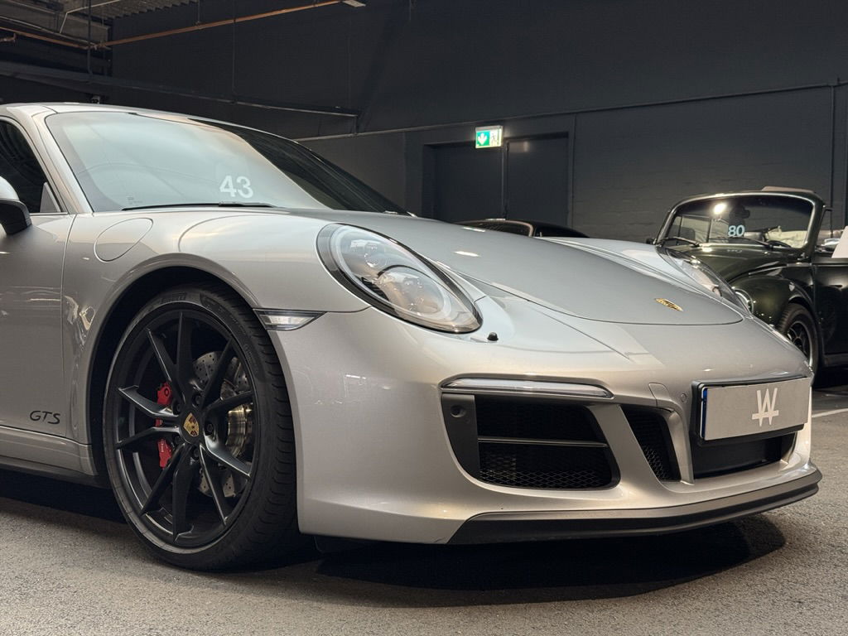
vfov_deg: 30.3
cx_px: 424
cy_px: 318
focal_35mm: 48
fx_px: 1176
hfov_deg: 39.7
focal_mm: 6.76
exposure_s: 1/50
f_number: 1.78
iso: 80
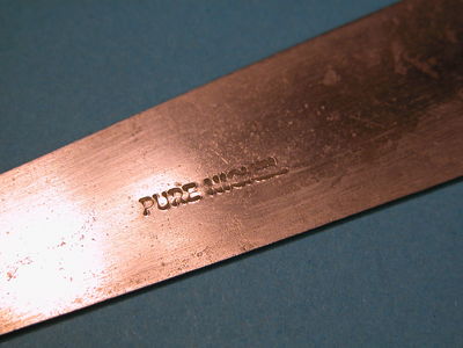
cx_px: 232
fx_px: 1431
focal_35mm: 107
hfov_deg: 18.4
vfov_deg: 13.8
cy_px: 174
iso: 100
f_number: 4.6
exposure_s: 1/325
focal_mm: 27.3
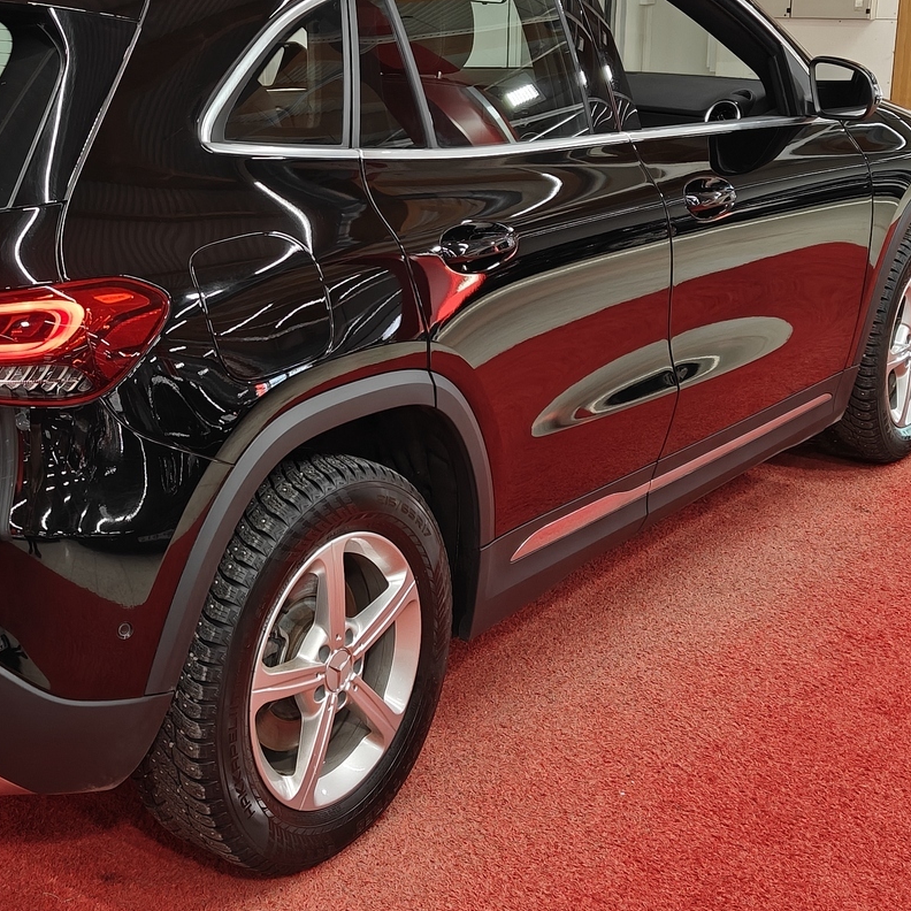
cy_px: 370
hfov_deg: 31.5
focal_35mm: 53
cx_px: 208
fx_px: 1578
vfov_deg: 32.1
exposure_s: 1/60
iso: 80
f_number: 1.8
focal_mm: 5.59
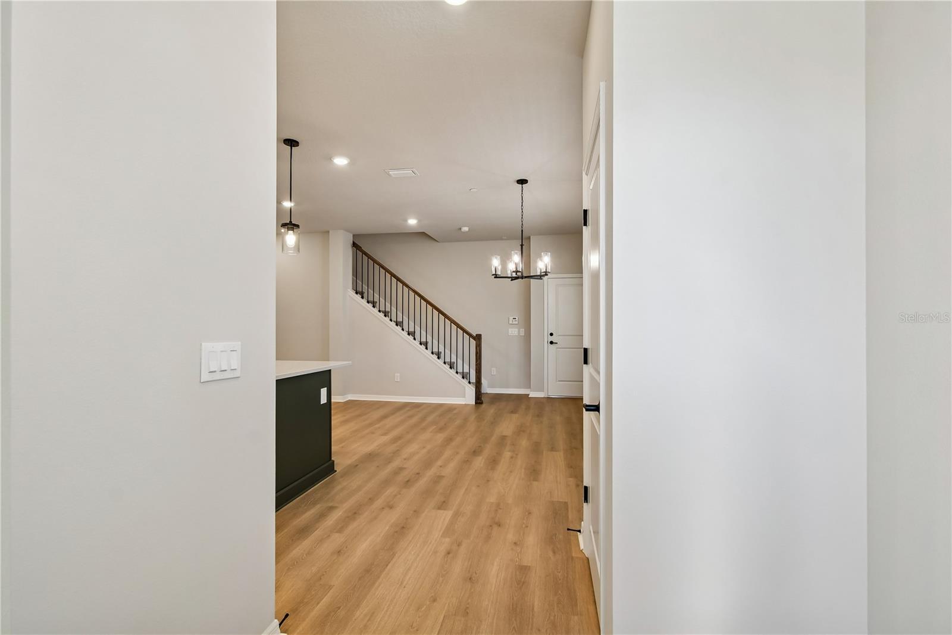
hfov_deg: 100.4
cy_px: 318
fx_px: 397
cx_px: 476
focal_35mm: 15
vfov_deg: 77.3
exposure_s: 1/15
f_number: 7.1
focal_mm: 10
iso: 100
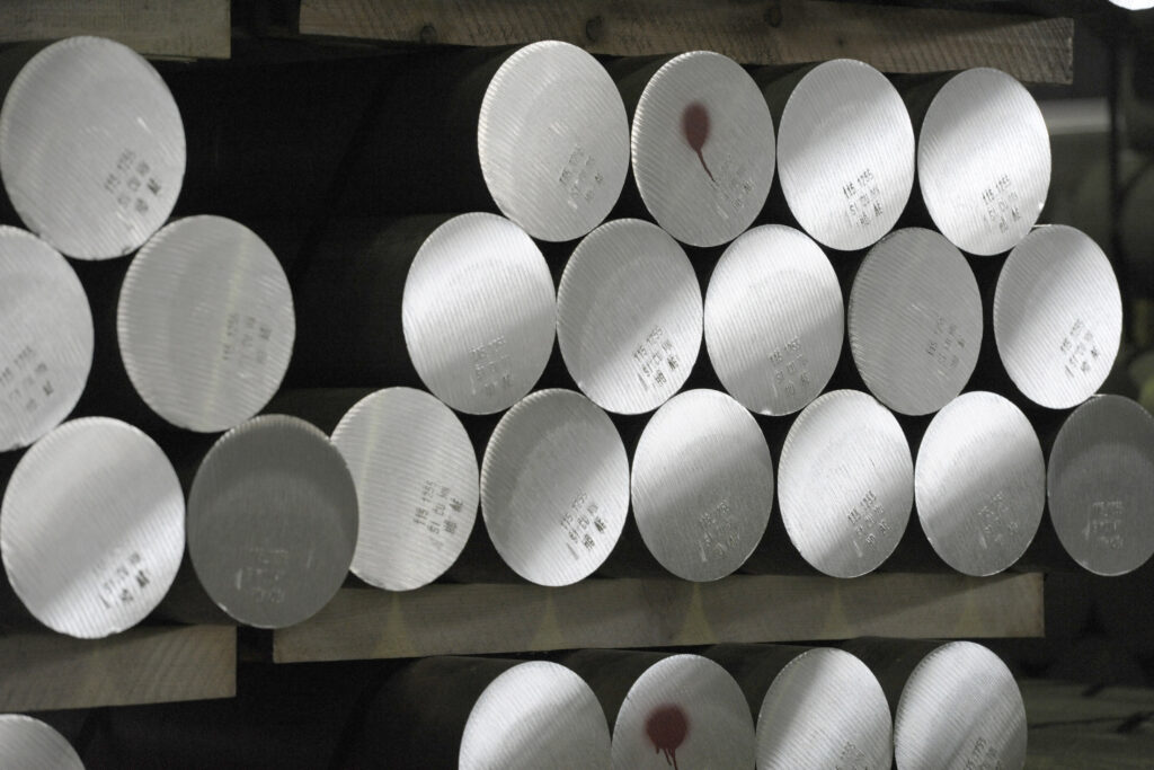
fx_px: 5129
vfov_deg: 8.6
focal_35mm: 160
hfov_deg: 12.8
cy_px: 385
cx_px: 577
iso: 3200
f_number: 4.5
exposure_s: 1/500
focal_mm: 160
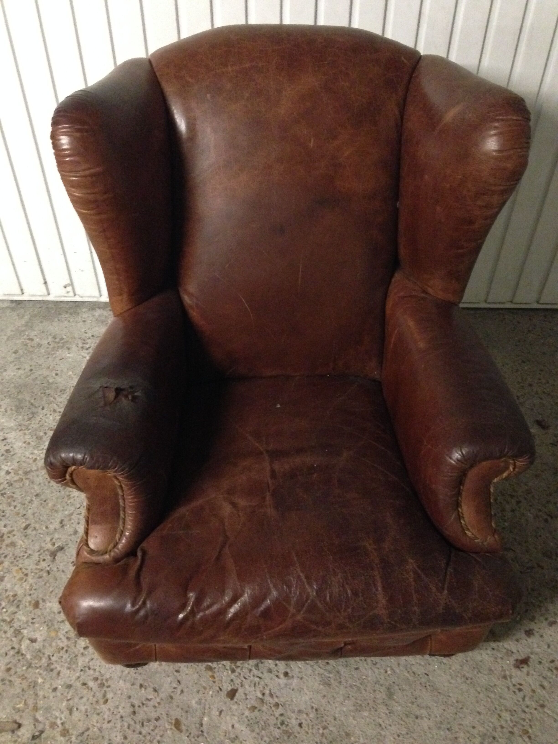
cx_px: 279
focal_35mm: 33
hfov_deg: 42.9
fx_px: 709
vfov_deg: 55.4
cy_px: 372
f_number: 2.4
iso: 800
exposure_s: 1/15
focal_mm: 4.12
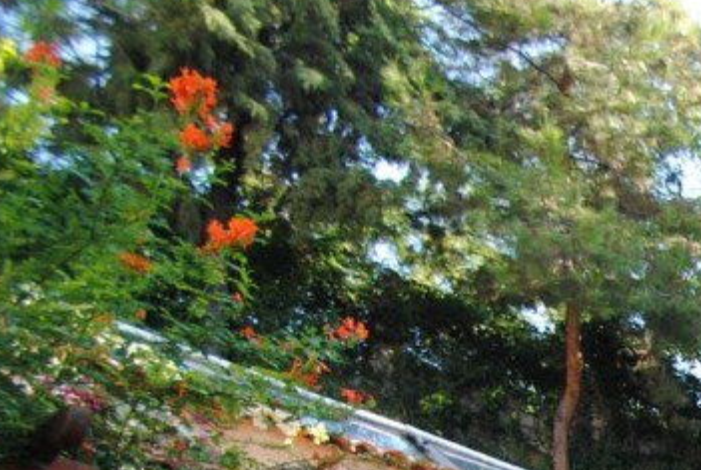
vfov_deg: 22.6
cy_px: 706
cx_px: 1052
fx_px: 955
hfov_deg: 27.6
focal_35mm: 49
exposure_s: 1/125
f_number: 3.5
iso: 110
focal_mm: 10
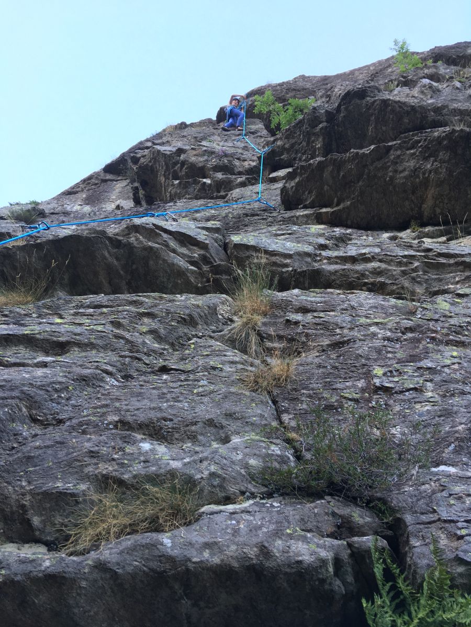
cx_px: 236
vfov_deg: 61.7
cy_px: 314
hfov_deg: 48.2
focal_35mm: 29
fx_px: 526
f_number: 2.2
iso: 32
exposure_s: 1/50
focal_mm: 4.15
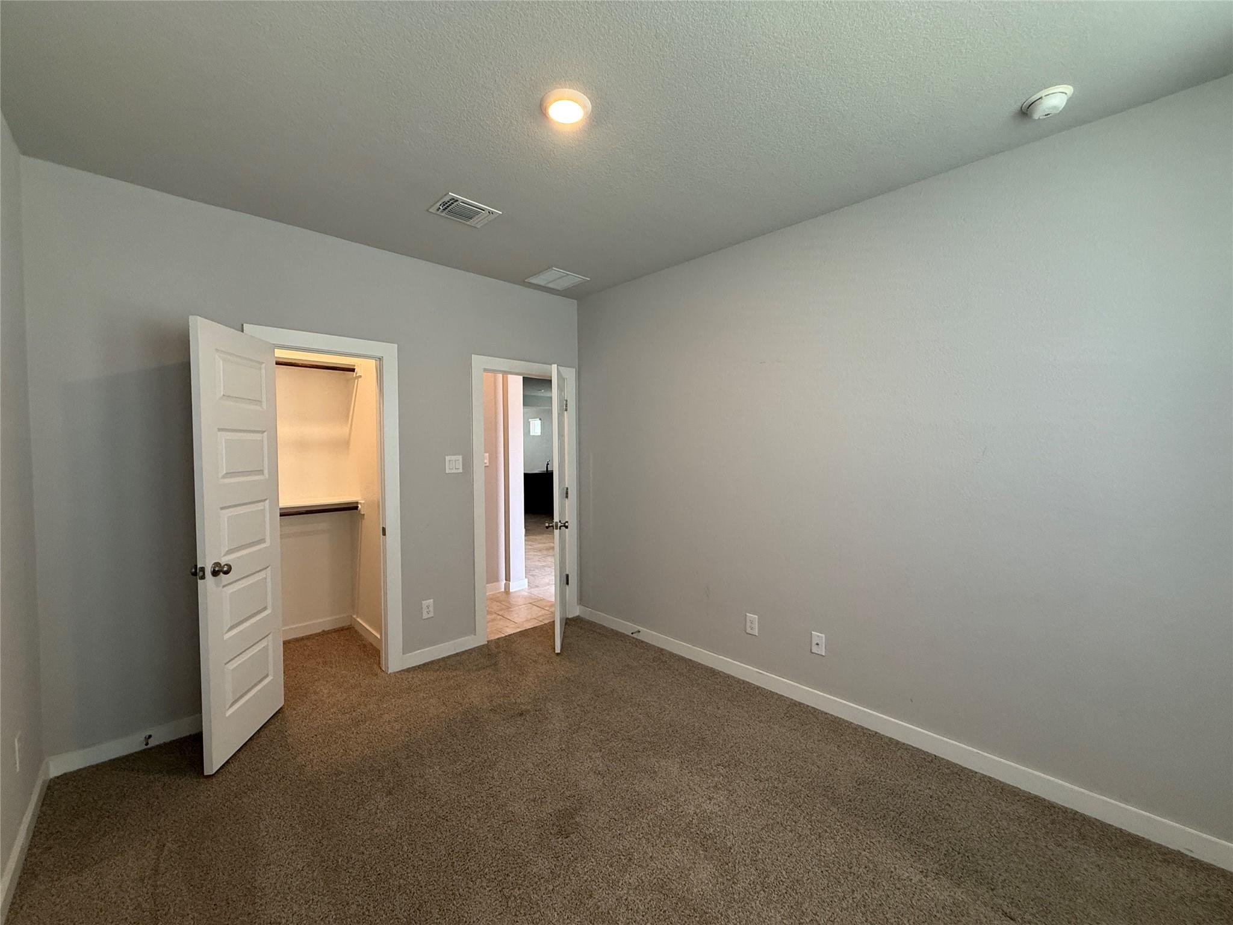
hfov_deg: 102.1
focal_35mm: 14
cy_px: 462
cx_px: 616
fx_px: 499
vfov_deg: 85.7
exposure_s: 1/120
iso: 250
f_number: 2.2
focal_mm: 2.22
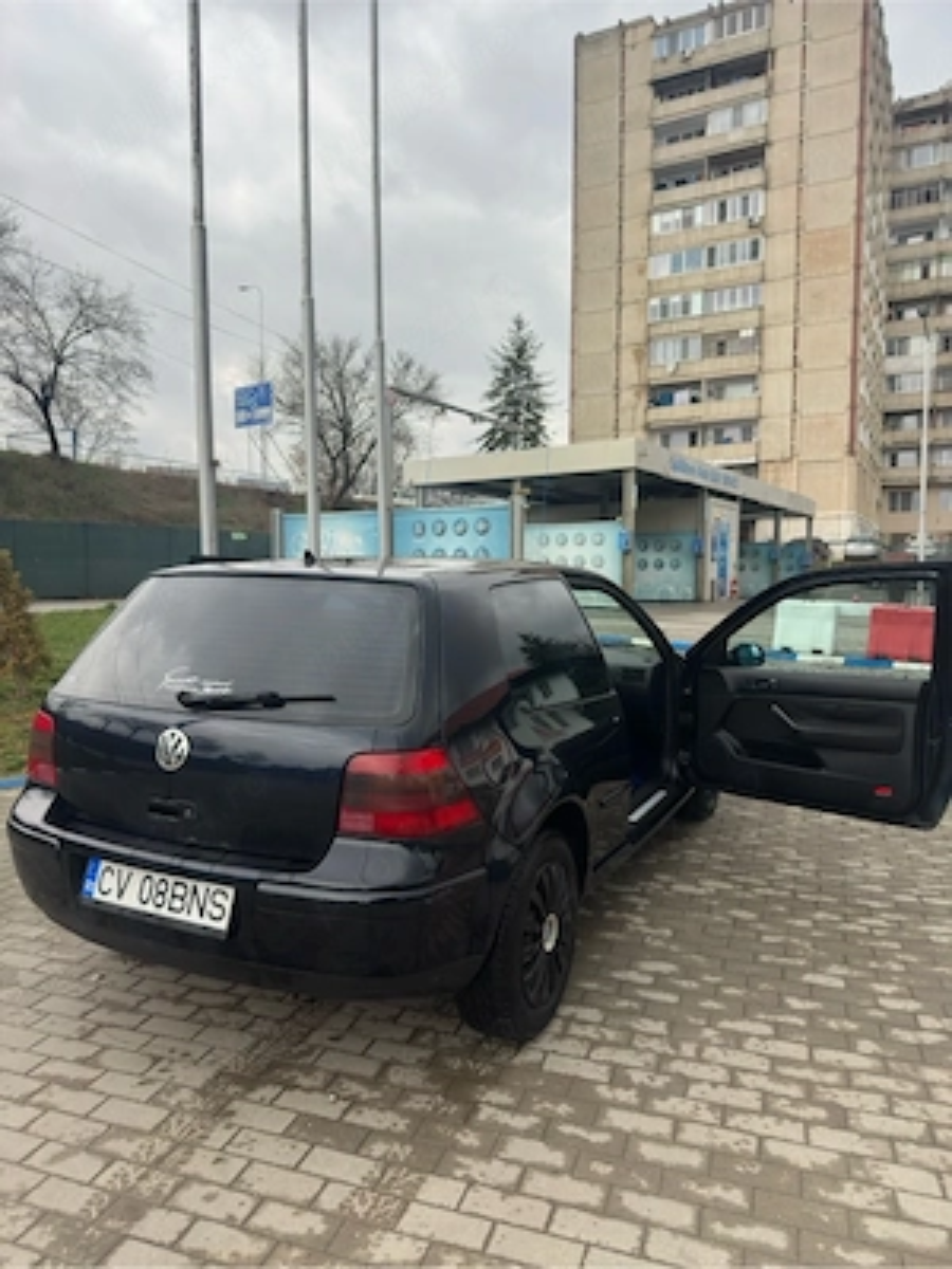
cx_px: 476
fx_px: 880
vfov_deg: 71.6
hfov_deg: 56.8
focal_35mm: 24
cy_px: 634
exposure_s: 1/797
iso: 80
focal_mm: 6.86
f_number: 1.78
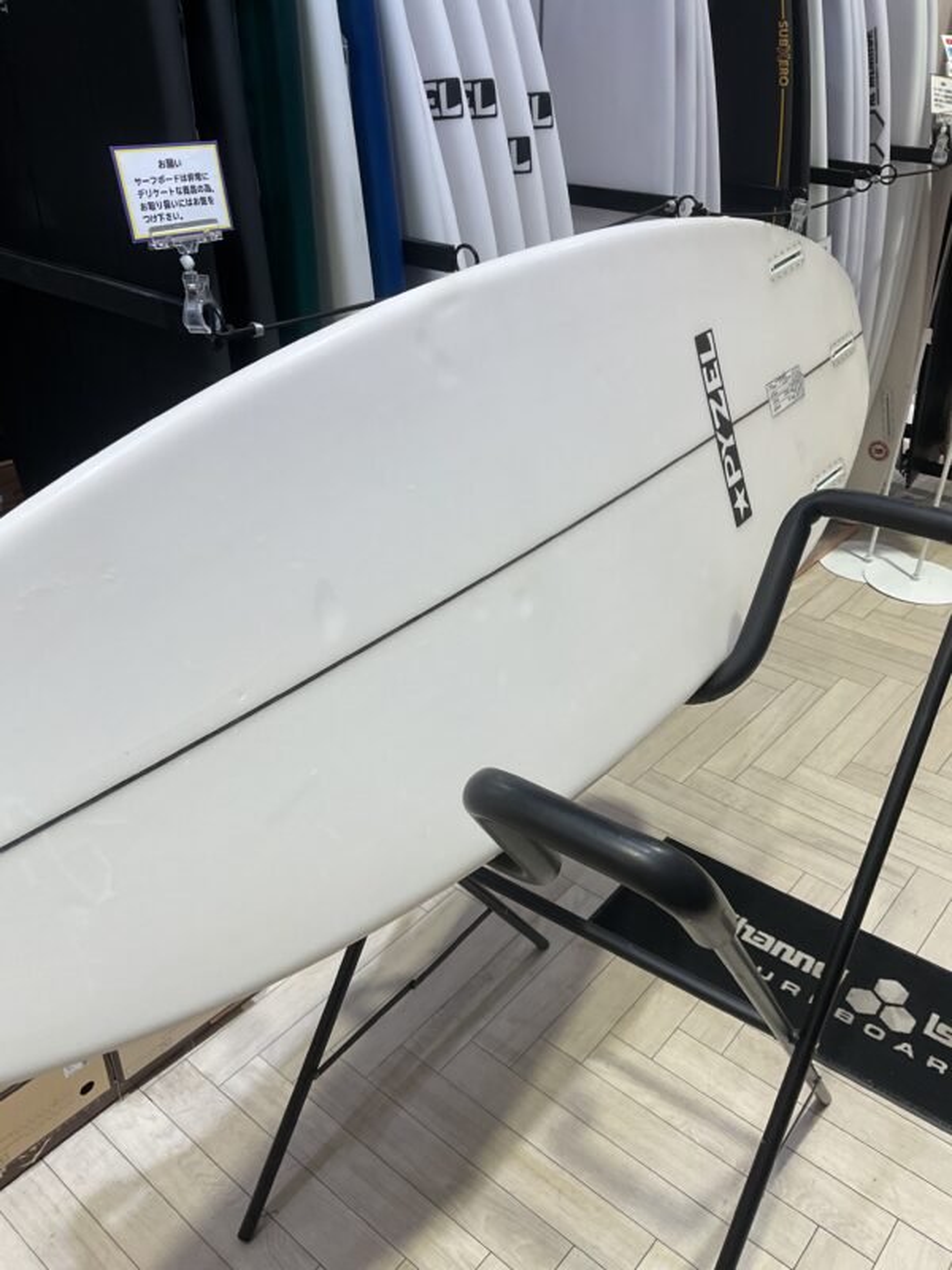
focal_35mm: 29
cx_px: 476
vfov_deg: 61.7
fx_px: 1063
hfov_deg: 48.2
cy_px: 635
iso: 50
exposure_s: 1/120
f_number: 1.8
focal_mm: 3
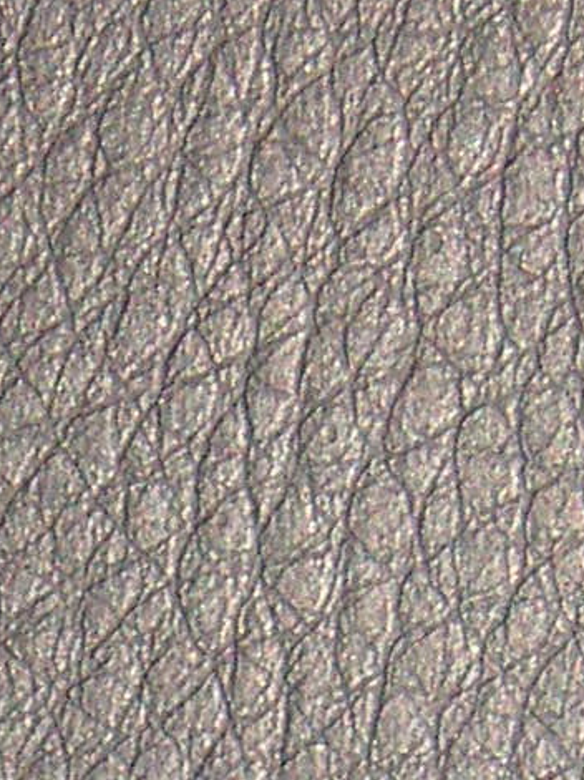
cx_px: -624
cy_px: 1497
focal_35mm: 414
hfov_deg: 3.6
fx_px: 9321
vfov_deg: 4.7
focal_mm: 12.6
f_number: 11
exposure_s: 1/90
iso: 160
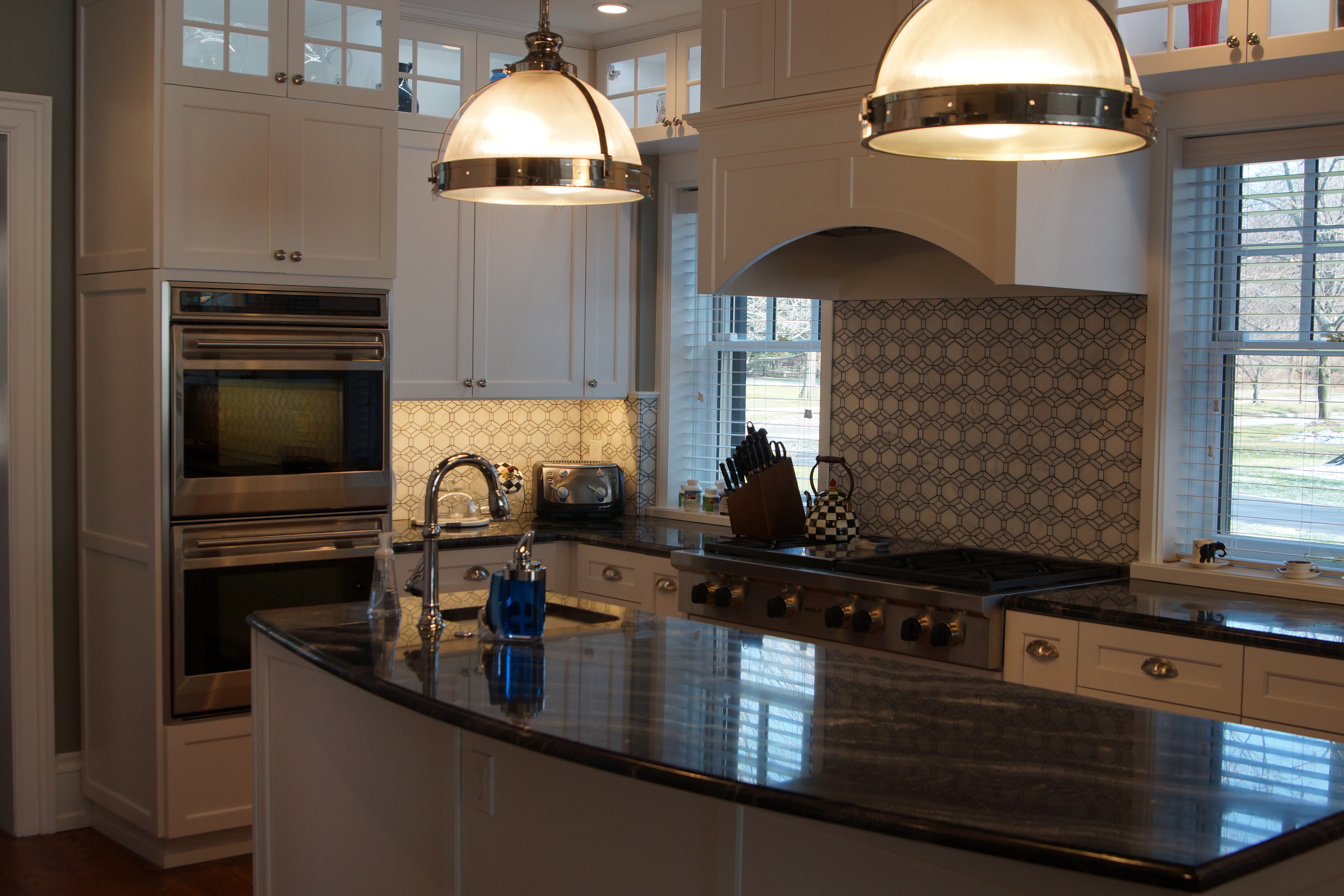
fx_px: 1568
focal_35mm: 42
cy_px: 448
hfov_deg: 46.4
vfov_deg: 31.9
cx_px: 672
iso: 200
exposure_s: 1/80
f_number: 4.5
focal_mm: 28
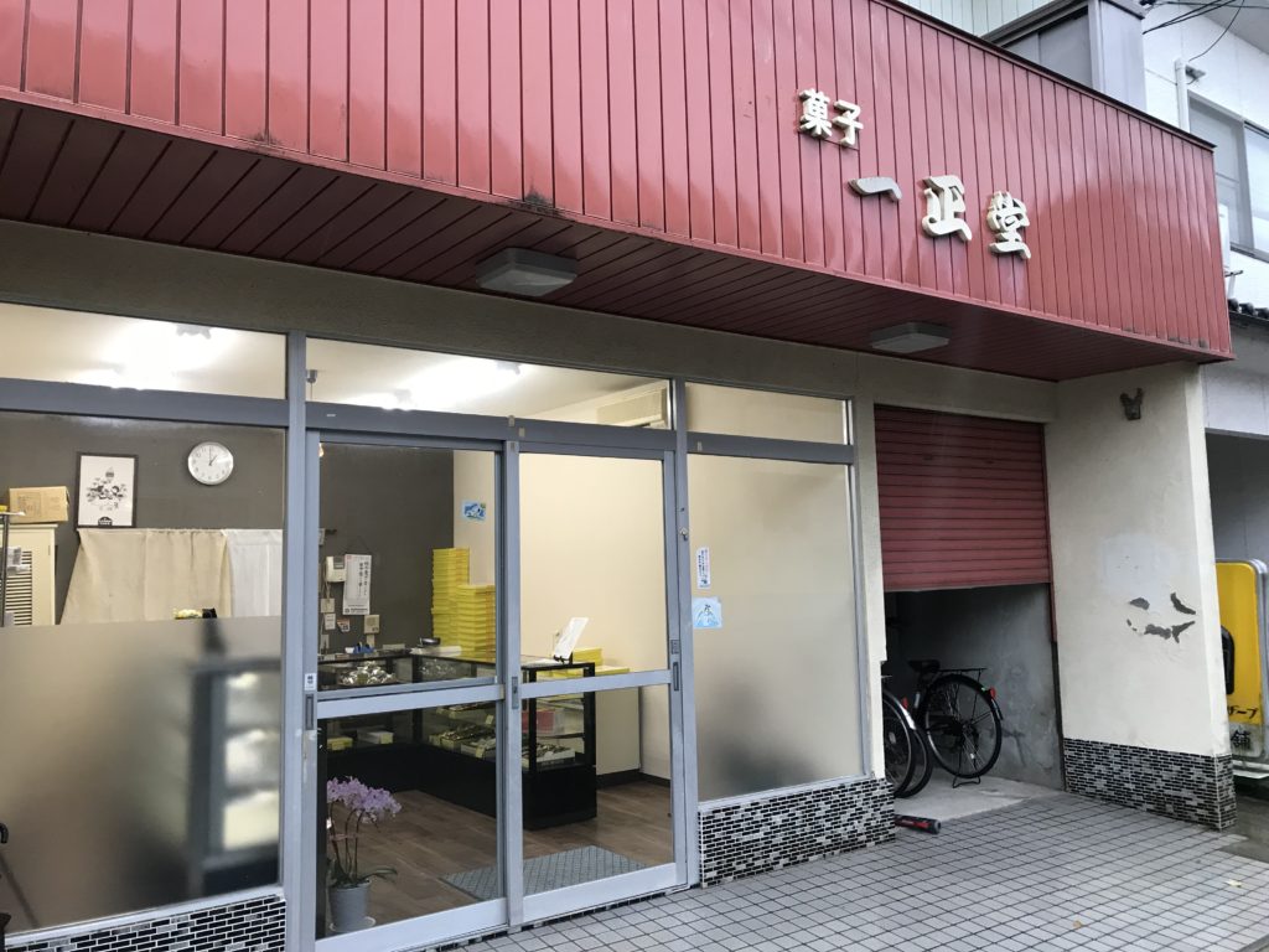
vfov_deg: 49.7
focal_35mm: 28
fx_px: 1026
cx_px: 634
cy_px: 476
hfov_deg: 63.4
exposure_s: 1/40
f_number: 1.8
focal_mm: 3.99
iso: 25
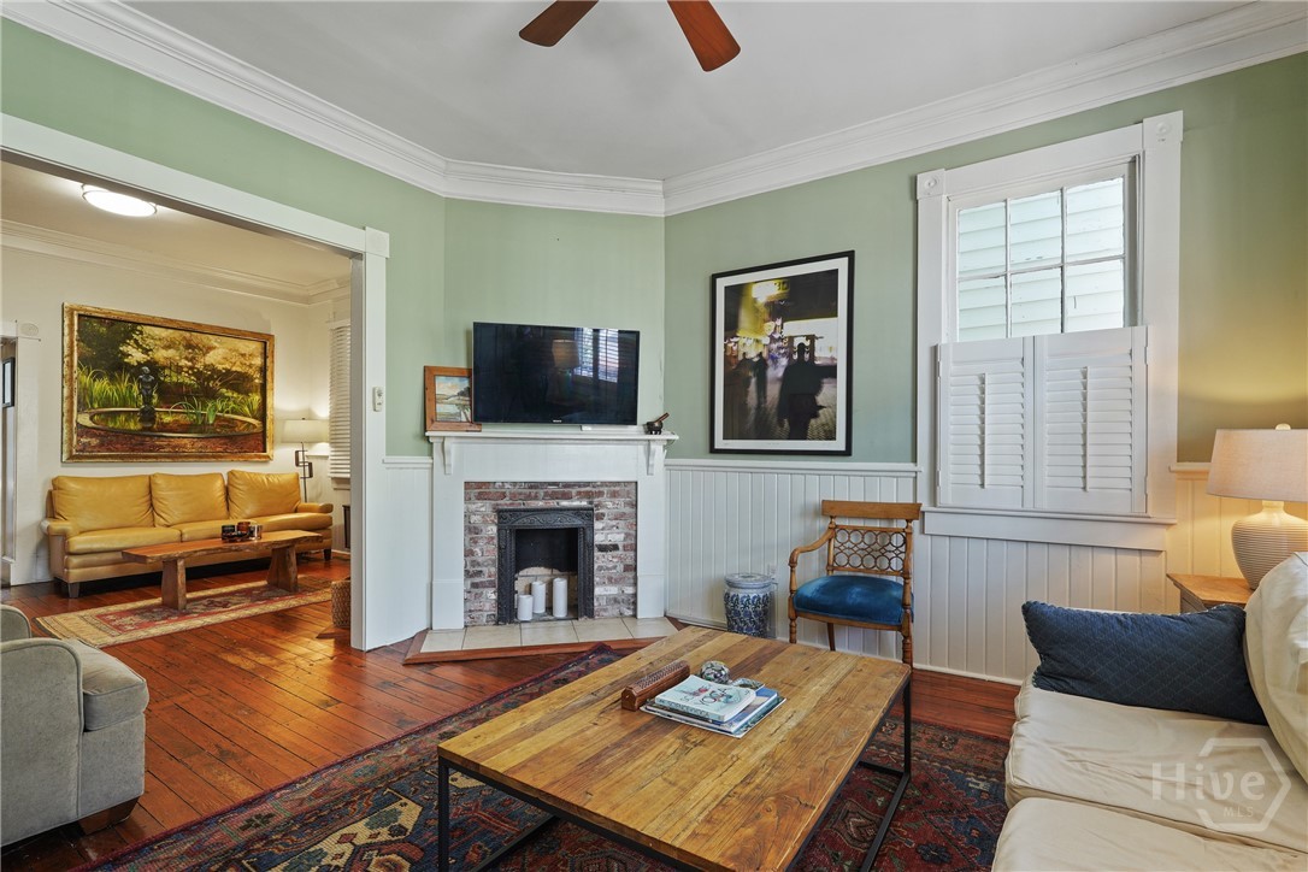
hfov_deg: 96.7
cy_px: 436
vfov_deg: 73.7
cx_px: 654
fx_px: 581
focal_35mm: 16
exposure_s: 1/2.5
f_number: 9
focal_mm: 16
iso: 320
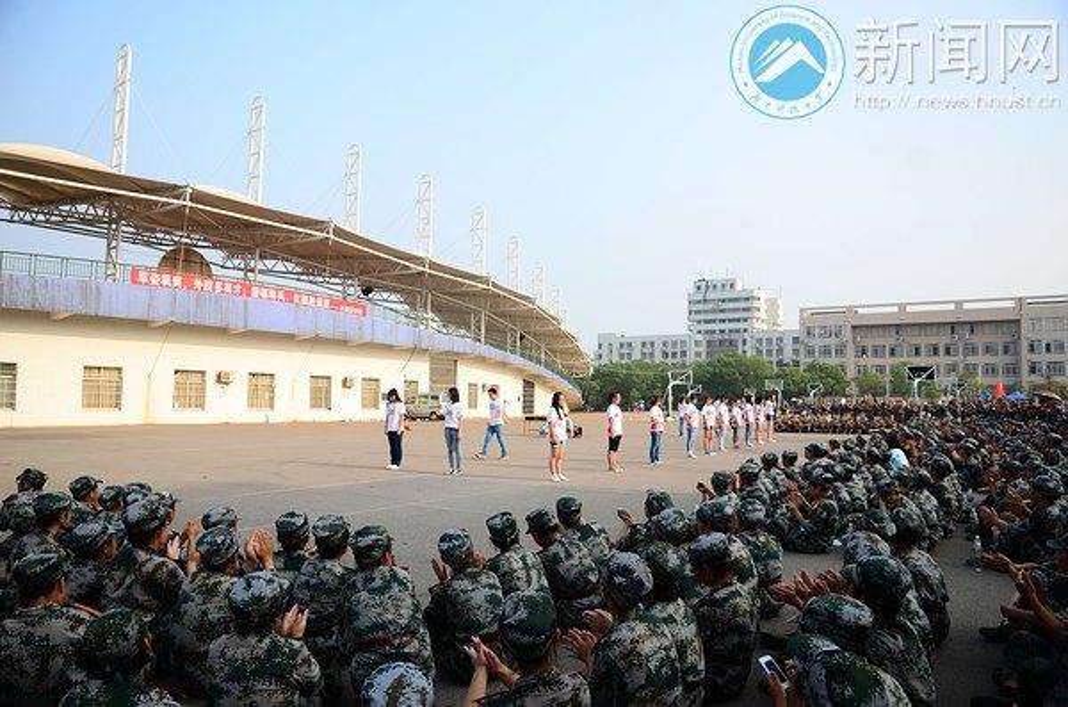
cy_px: 354
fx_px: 710
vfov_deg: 52.9
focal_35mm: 24
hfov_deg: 73.9
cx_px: 534
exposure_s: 1/640
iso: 200
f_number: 5
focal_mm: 16
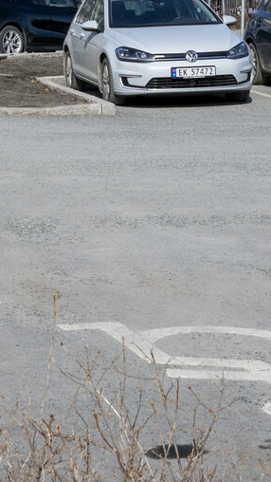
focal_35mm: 99
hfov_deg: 11.6
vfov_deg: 20.0
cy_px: -129
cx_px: -169
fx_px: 1264
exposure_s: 1/250
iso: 100
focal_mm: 24
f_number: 10
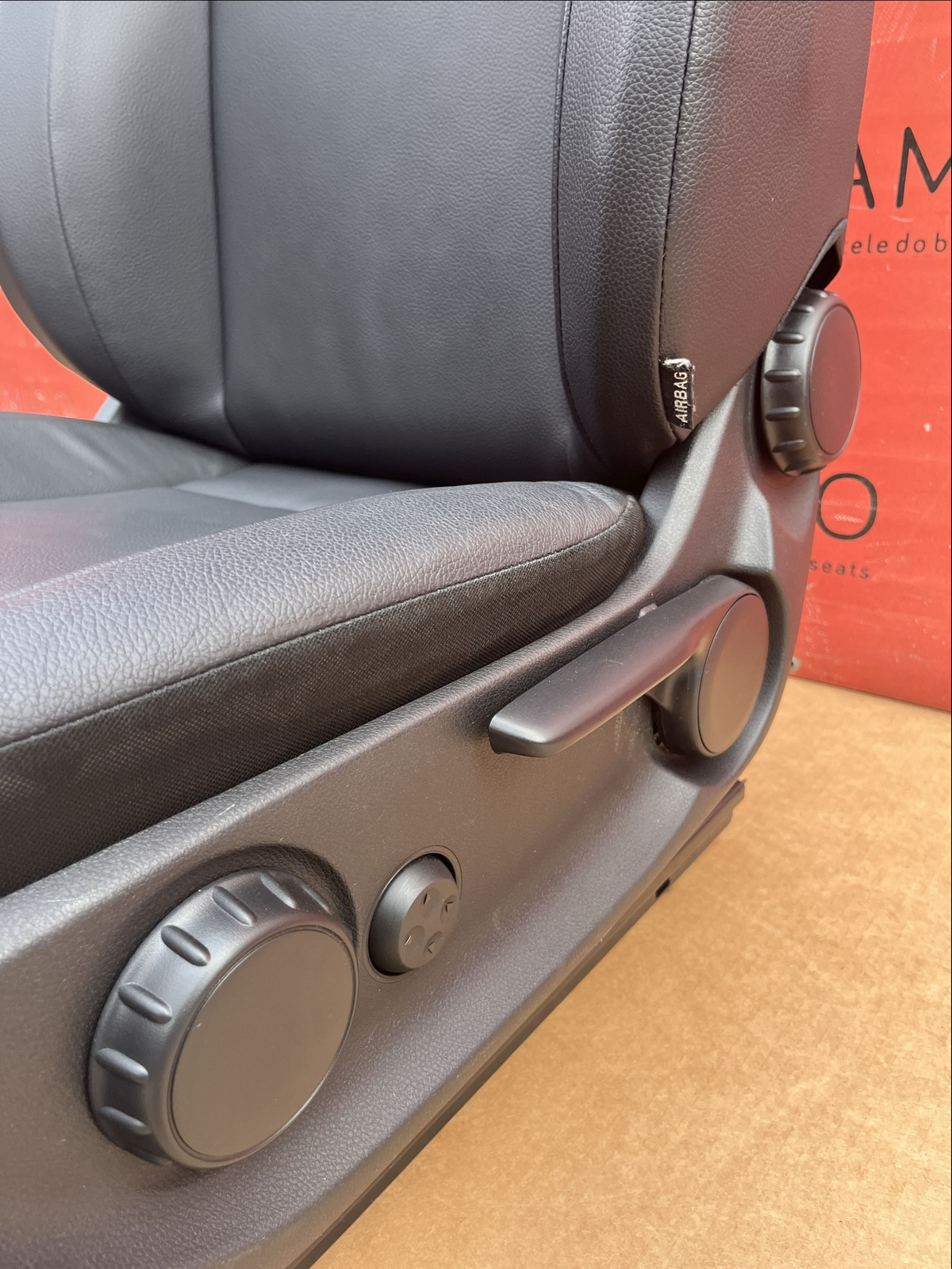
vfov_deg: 67.3
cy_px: 634
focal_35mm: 26
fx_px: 953
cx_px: 476
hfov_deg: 53.1
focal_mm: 5.1
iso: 80
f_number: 1.6
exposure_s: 1/121
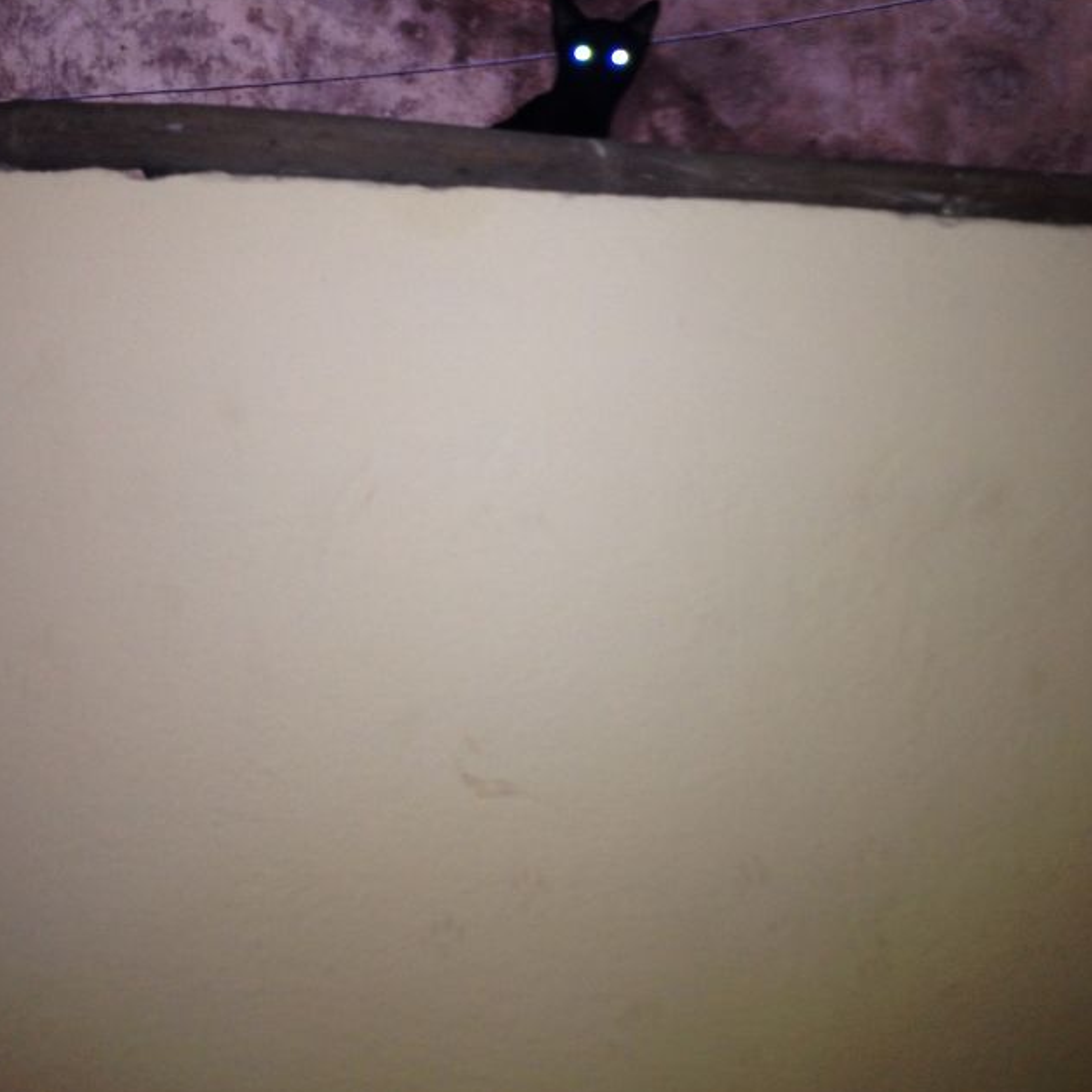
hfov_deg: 36.8
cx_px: 537
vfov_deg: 36.5
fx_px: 1642
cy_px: 397
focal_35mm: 46
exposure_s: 1/20
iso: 80
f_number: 2.4
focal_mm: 4.28
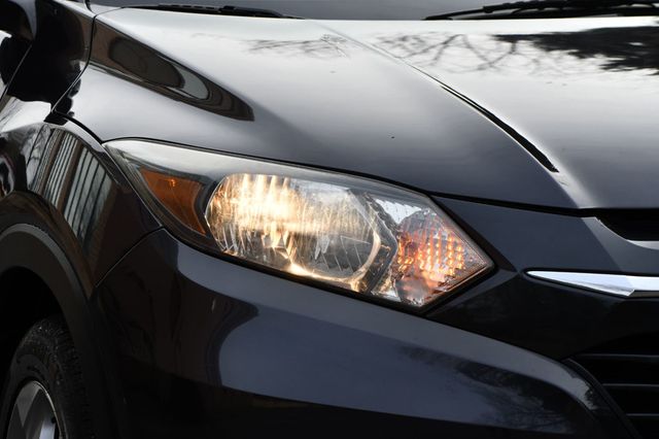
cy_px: 220
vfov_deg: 8.3
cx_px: 330
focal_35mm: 165
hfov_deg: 12.5
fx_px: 3019
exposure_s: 1/250
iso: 160
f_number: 8
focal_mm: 110
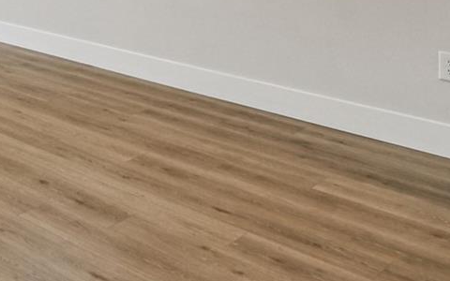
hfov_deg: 28.3
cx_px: -201
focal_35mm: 51
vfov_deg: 21.3
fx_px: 625
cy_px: -142
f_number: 7.1
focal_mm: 10
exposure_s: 1/30
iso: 100
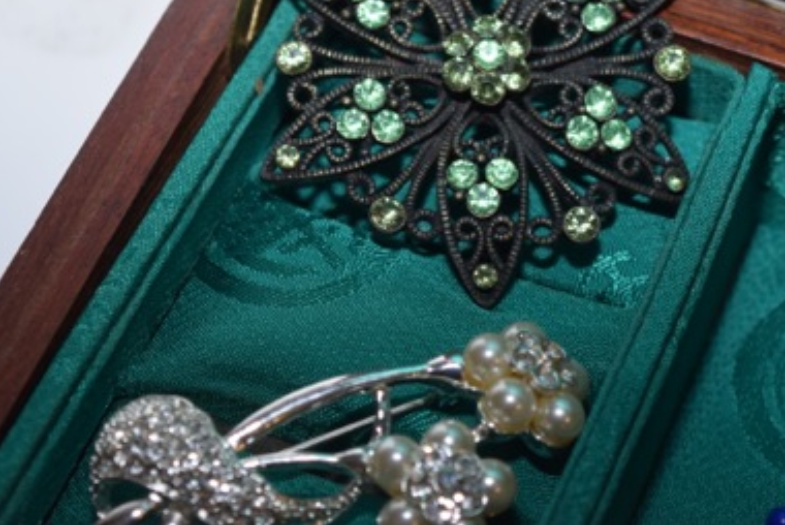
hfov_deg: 14.8
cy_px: 86
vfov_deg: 9.9
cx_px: 432
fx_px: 3030
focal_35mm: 139
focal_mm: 55
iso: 800
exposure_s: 1/125
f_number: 5.6
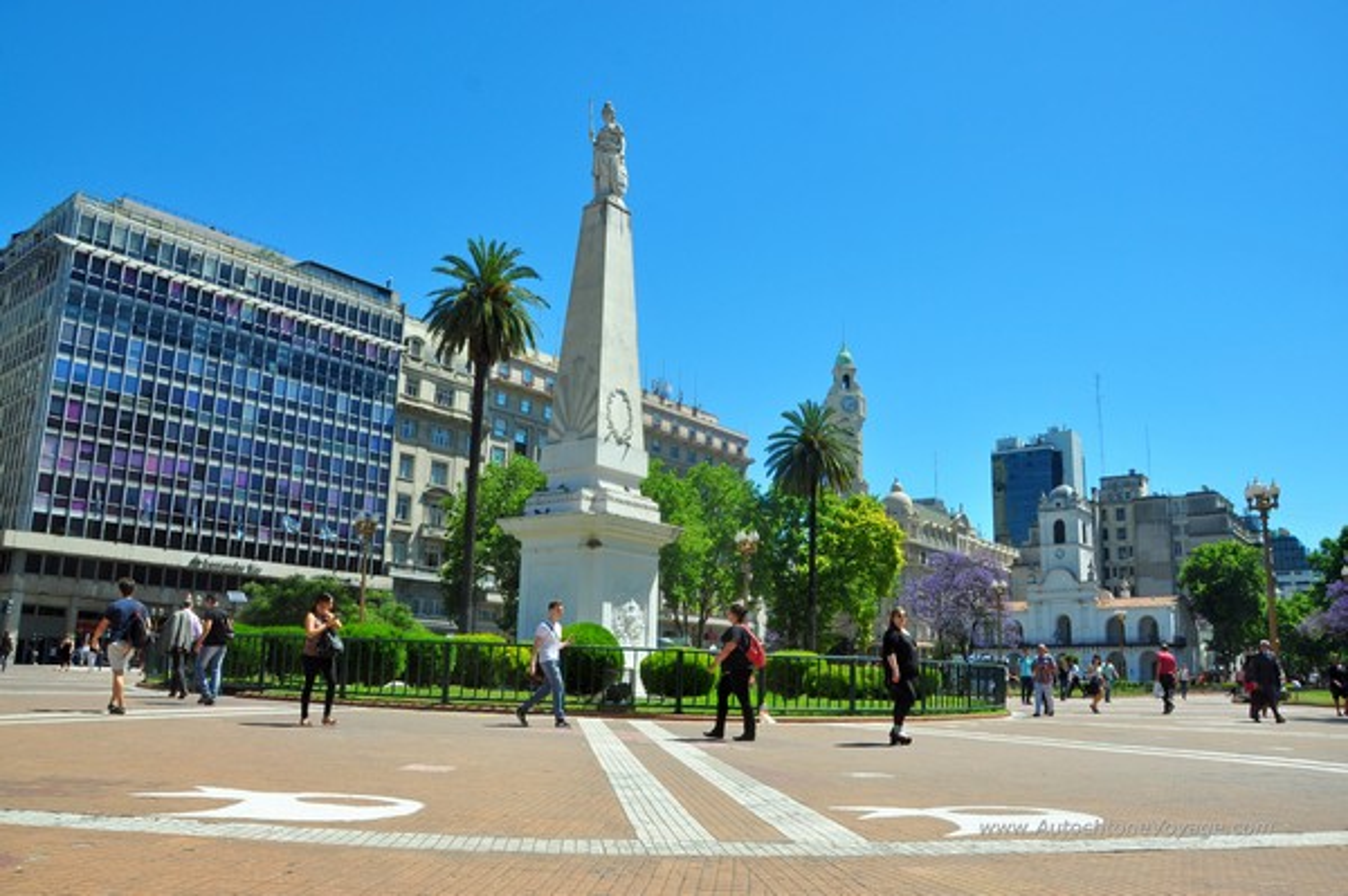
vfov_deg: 47.9
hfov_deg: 67.4
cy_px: 448
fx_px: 1010
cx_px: 674
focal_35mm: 27
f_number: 10
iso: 200
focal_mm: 18
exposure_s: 1/320
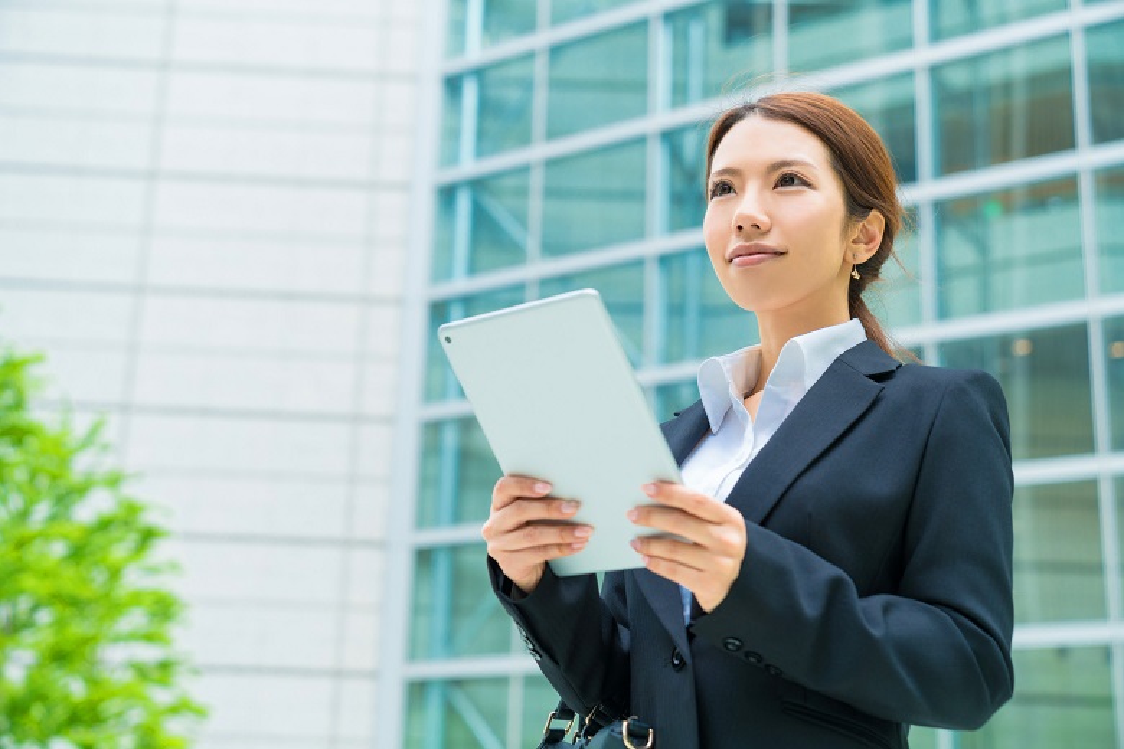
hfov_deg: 37.5
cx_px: 562
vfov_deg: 25.5
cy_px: 374
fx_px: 1655
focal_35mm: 53
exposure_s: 1/125
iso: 200
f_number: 3.2
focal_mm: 53
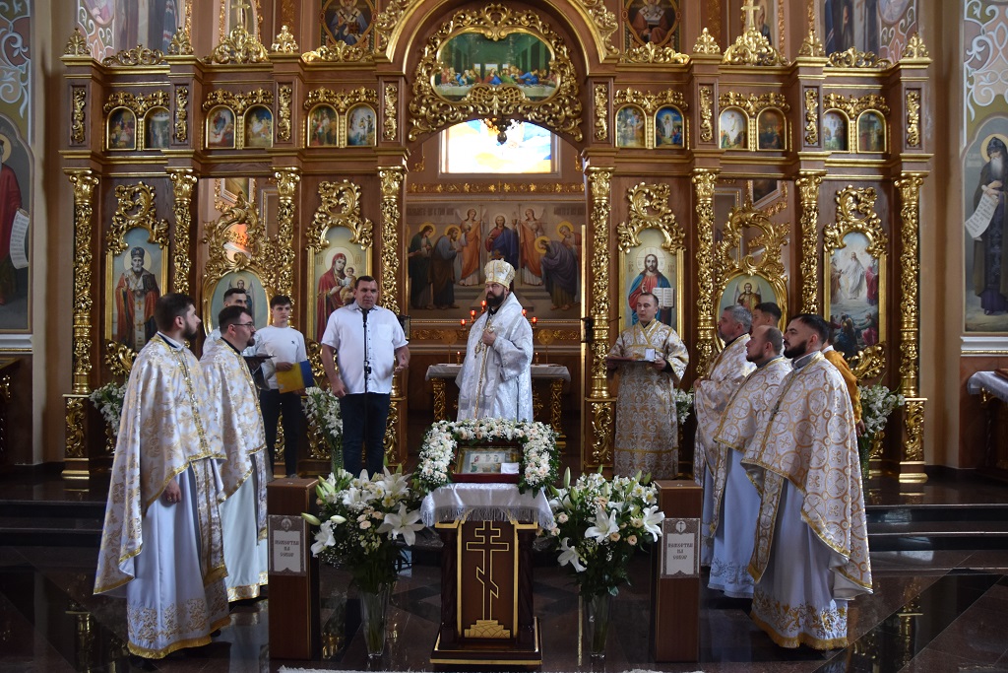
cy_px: 336
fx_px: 756
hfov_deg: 67.4
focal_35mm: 27
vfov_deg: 47.9
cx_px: 504
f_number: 3.5
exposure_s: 1/250
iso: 800
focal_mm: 18
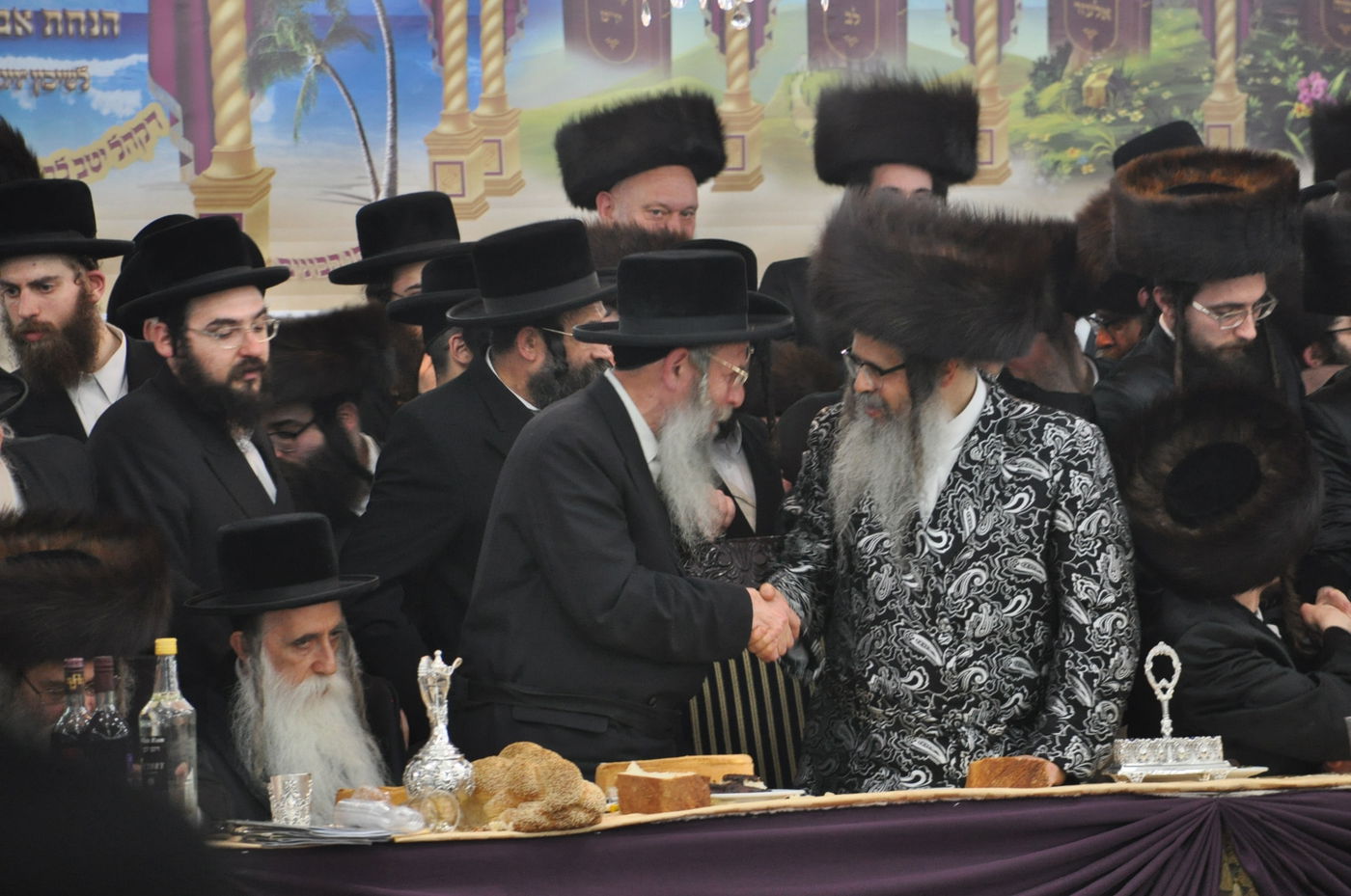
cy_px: 448
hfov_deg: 8.3
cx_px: 676
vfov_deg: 5.5
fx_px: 9274
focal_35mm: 248
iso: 1250
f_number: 5.6
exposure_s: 1/60
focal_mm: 165
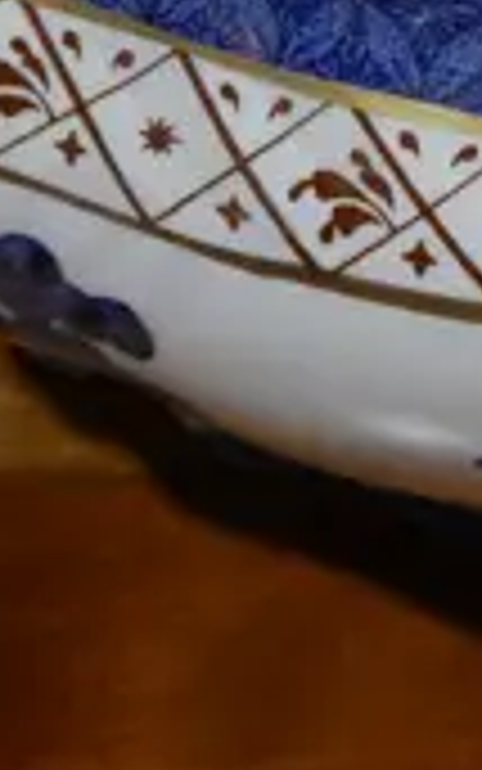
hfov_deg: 6.8
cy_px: -277
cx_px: 802
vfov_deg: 10.7
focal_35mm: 190
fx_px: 3990
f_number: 3.6
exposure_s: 1/100
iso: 200
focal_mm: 15
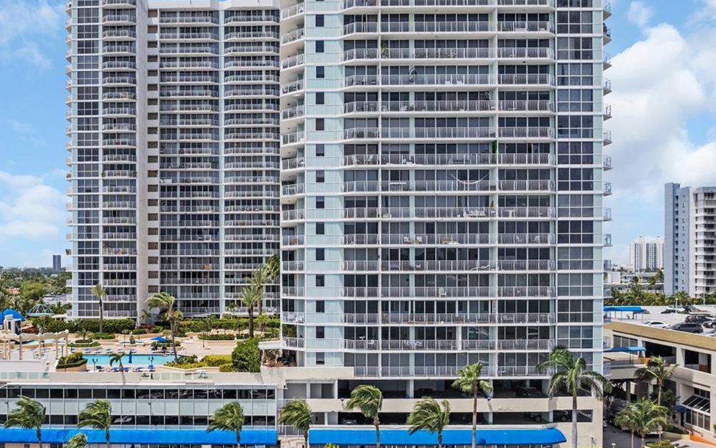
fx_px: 722
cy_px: 275
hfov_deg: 51.9
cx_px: 247
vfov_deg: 34.3
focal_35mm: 37
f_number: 2.8
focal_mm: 8.38
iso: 120
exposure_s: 1/400
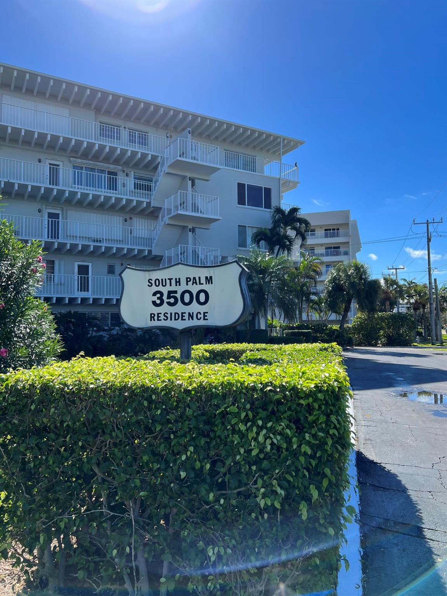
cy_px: 298
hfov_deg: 53.1
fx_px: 448
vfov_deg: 67.3
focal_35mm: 26
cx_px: 224
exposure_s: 1/2252
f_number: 1.5
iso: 50
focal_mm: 5.7
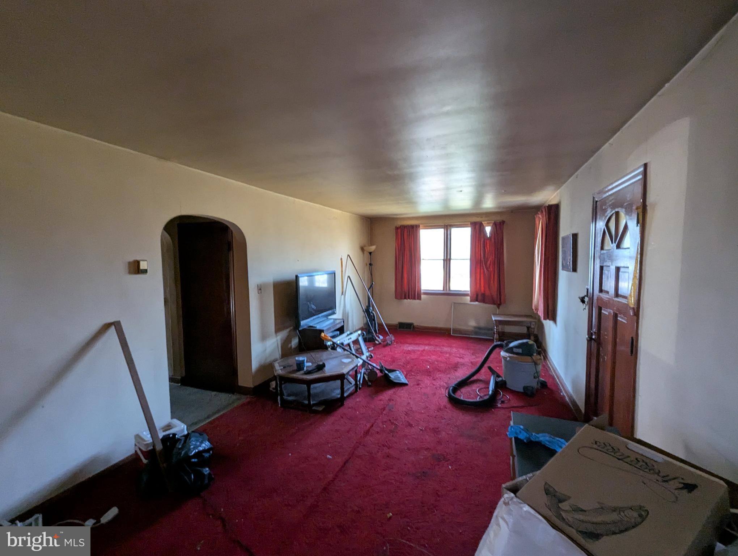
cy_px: 278
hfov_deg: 106.1
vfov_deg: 90.1
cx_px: 369
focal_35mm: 13
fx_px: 278
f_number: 2.2
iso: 222
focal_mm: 1.95
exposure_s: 1/23.8
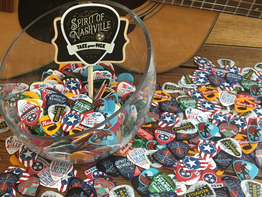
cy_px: 68
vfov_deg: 32.6
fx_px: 333
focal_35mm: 44
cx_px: 98
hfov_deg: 42.6
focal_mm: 4.15
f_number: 2.2
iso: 160
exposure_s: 1/30
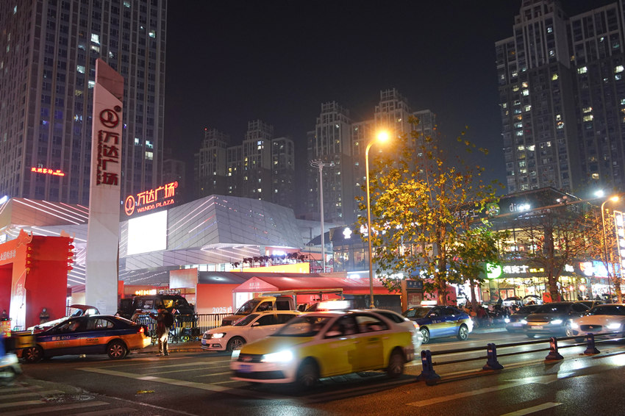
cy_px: 208
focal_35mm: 30
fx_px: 521
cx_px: 312
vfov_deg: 43.6
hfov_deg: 61.9
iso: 640
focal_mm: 11.7
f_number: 2.5
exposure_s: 1/30
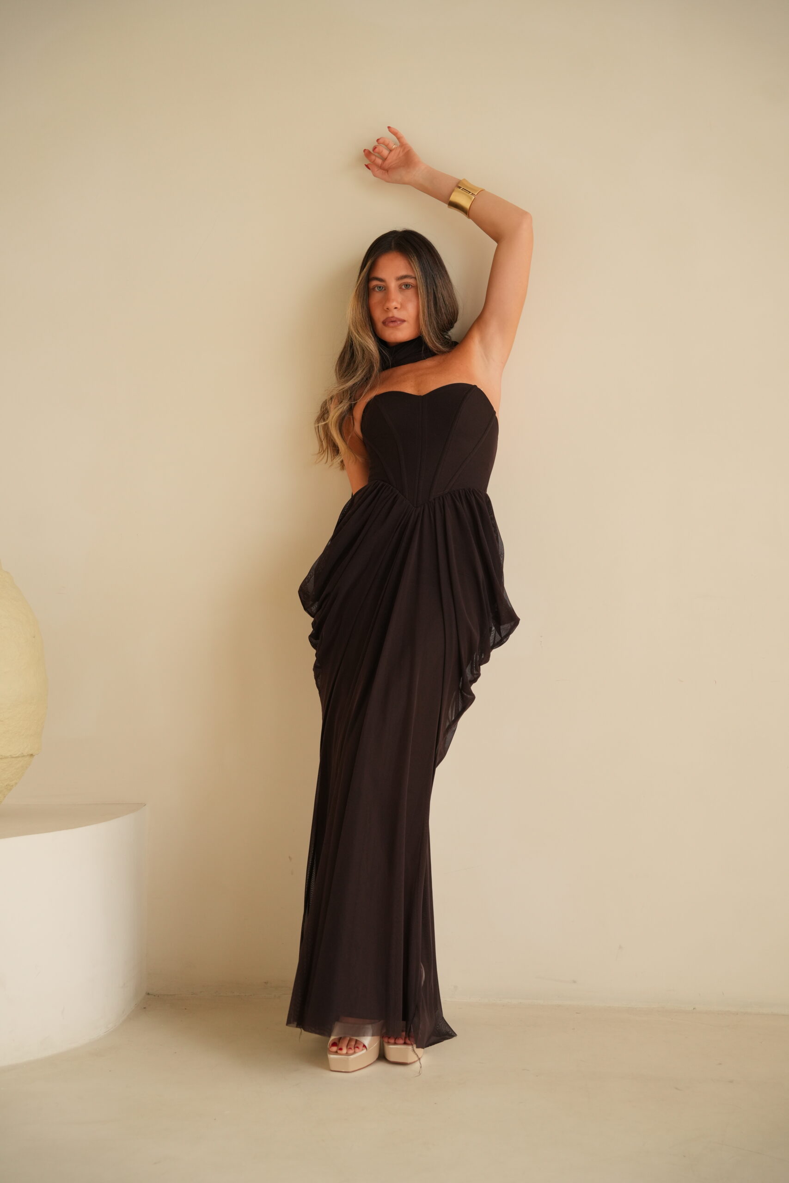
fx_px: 1601
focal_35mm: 49
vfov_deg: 40.6
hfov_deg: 27.7
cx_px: 394
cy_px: 592
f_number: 4
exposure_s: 1/125
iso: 640
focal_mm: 48.7
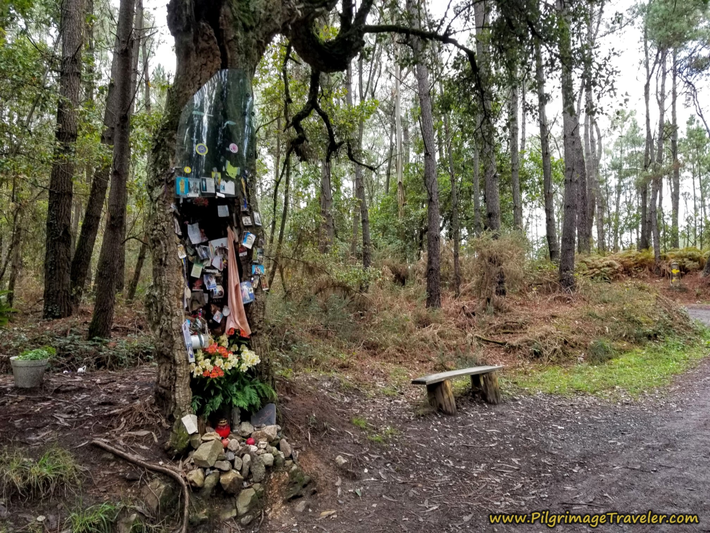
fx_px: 533
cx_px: 355
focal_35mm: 26
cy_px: 266
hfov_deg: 67.3
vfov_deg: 53.1
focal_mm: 4.3
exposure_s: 1/60
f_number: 1.7
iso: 100
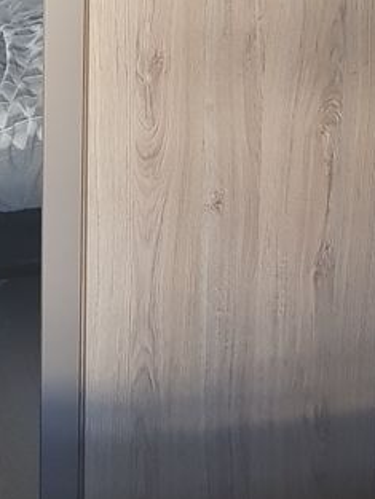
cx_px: -131
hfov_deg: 16.7
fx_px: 1198
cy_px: -137
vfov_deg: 21.5
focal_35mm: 83
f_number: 1.7
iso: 160
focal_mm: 4.2
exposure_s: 1/41
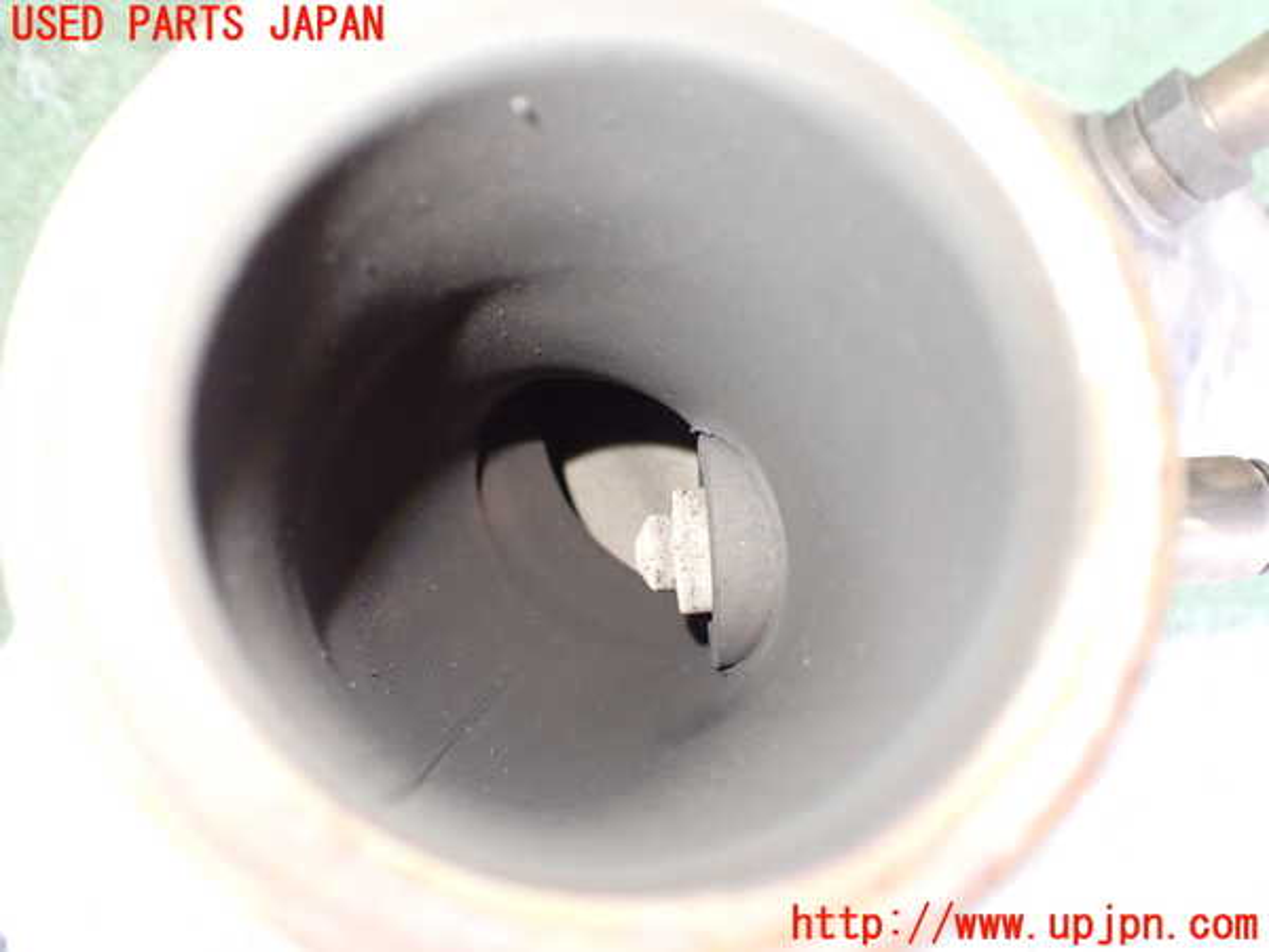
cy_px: 476
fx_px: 1100
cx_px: 634
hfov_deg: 60.0
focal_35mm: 30
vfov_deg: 46.8
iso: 1000
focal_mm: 5.4
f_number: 2.3
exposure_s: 1/30
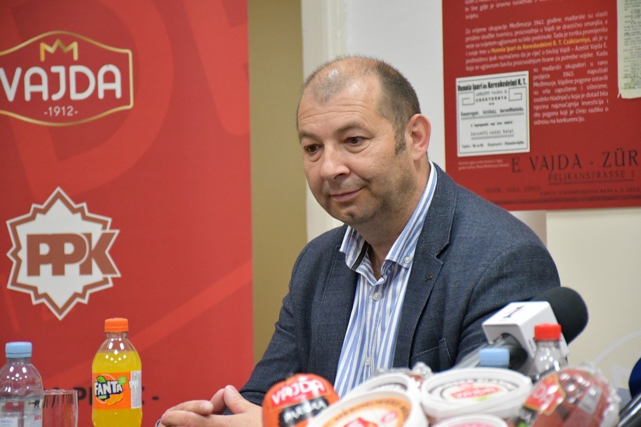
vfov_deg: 9.2
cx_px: 320
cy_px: 214
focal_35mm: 150
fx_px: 2671
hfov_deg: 13.7
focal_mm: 100
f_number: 5.6
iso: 5000
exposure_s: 1/125
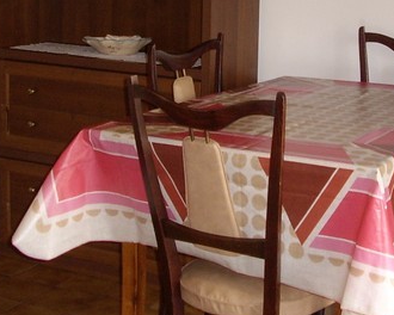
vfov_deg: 21.0
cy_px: 13
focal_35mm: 71
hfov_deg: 26.7
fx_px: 828
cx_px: 230
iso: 141
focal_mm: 5.8
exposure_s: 1/30
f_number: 2.9
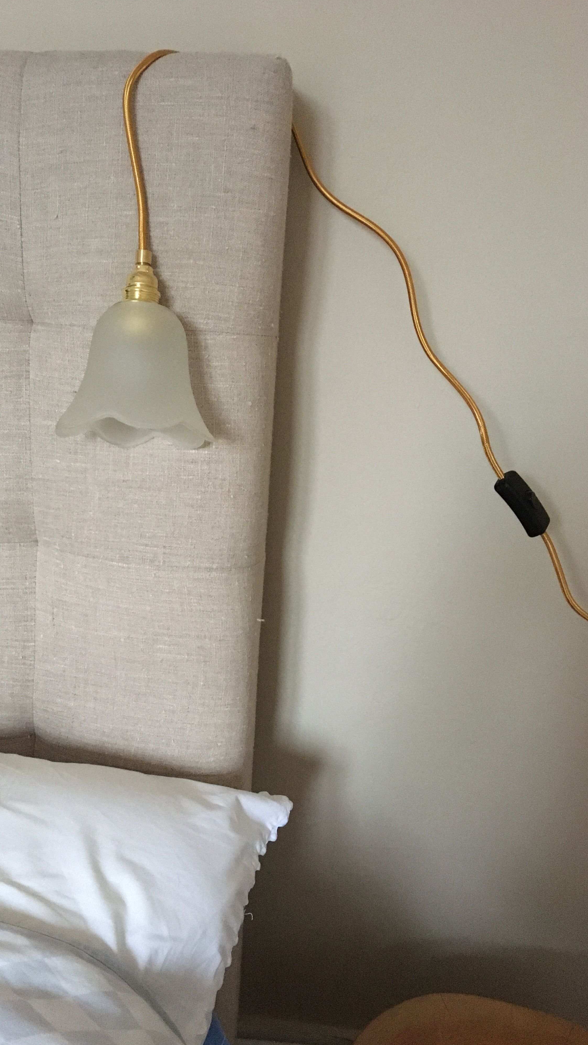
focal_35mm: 32
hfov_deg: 36.4
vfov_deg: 61.0
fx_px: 887
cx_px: 207
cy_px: 526
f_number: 2.2
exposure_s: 1/17
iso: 320
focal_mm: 4.15
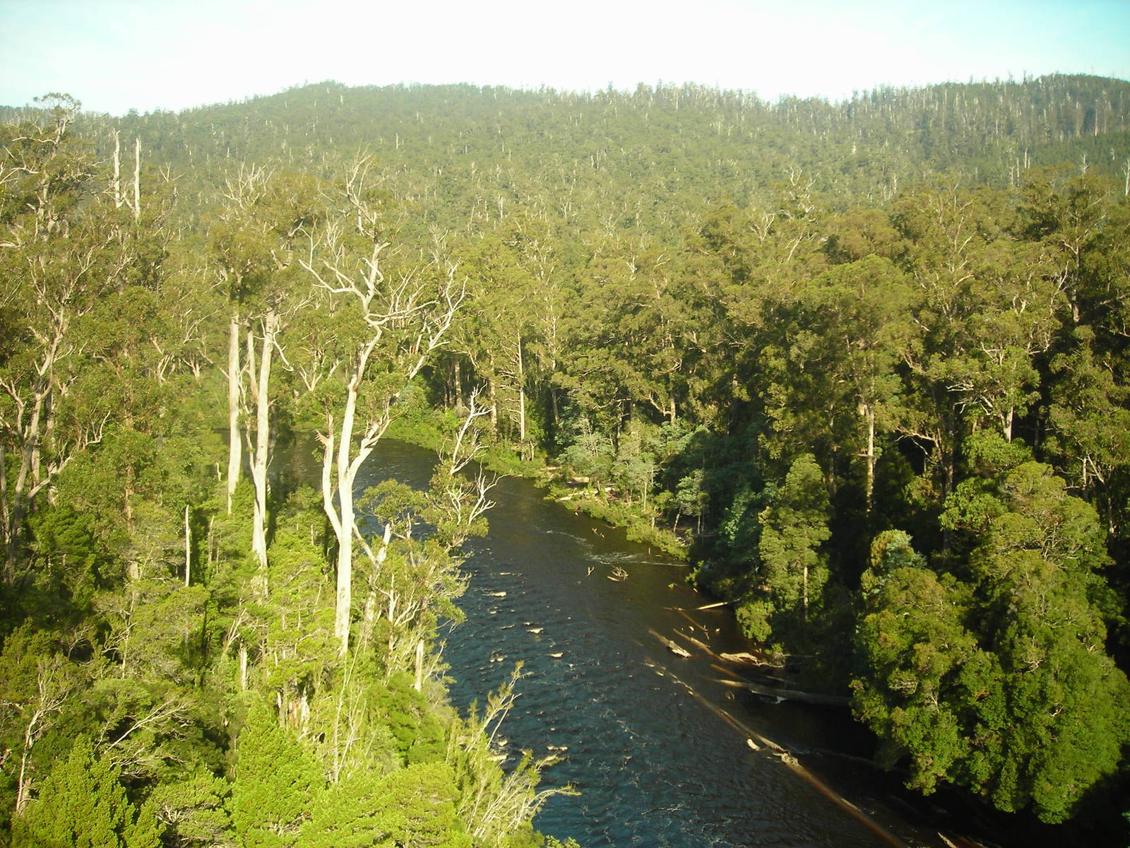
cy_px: 424
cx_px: 565
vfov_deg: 37.7
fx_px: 1240
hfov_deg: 49.0
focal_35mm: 38
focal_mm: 6.3
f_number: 3.2
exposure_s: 1/221
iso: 50
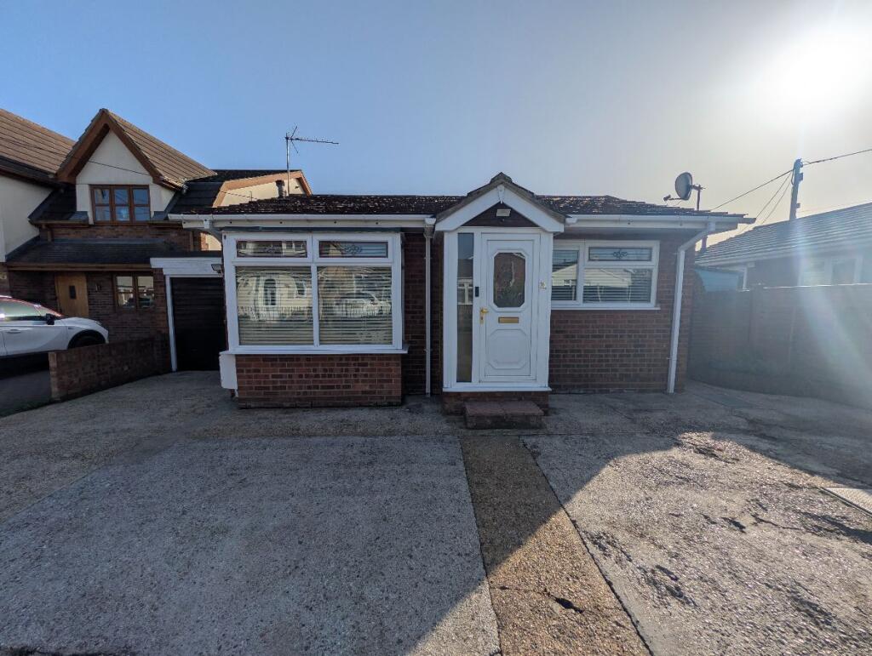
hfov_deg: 110.5
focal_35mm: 12
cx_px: 436
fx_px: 303
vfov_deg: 94.6
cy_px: 328
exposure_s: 1/8197
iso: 21
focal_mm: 2.02
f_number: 1.7
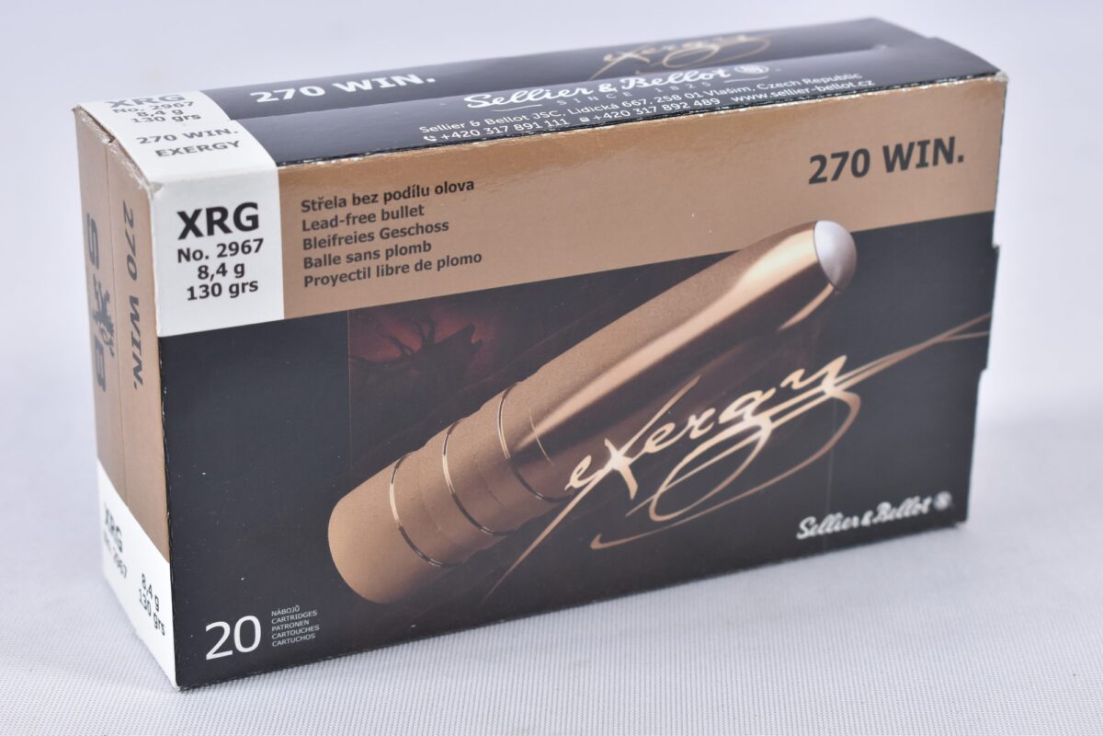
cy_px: 368
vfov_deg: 18.2
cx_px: 552
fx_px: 2298
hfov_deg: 27.0
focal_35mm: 75
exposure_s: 1/50
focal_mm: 50
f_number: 5.6
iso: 640
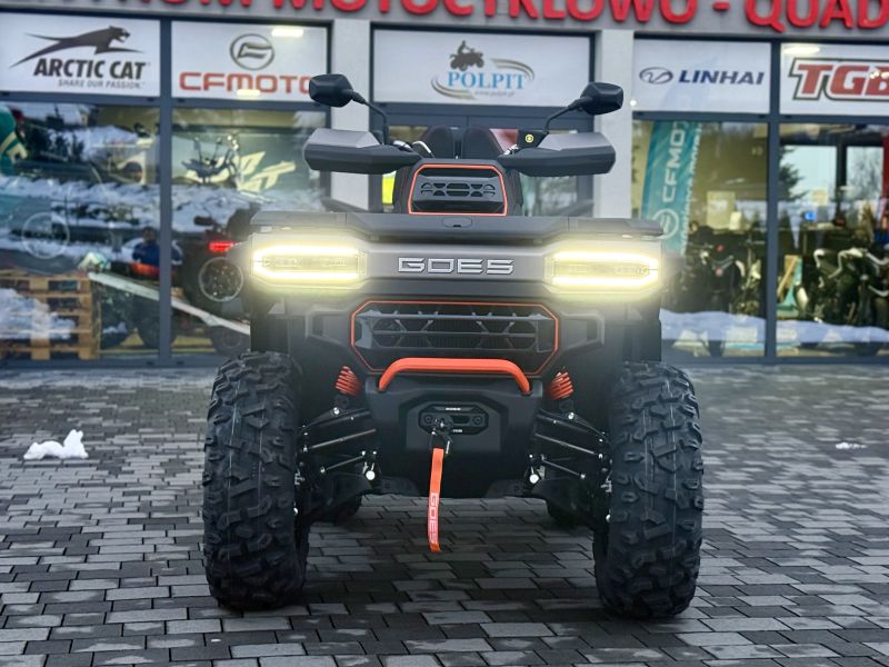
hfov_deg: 39.7
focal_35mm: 48
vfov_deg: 30.3
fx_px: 1233
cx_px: 444
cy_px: 334
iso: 500
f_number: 1.78
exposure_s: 1/32
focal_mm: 6.76
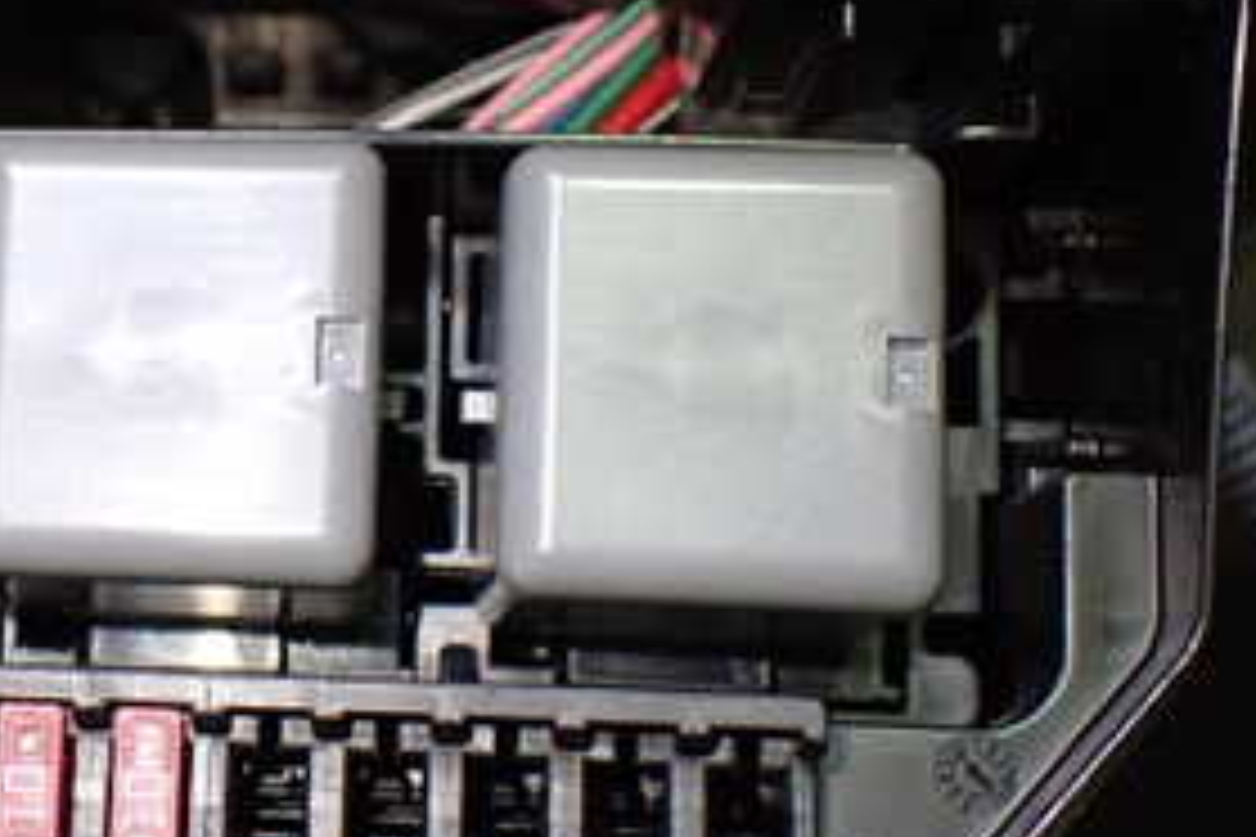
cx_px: 45
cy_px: 400
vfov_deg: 20.3
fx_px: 2337
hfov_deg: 28.5
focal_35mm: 67
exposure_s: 1/100
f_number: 2.3
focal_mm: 5.4
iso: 800
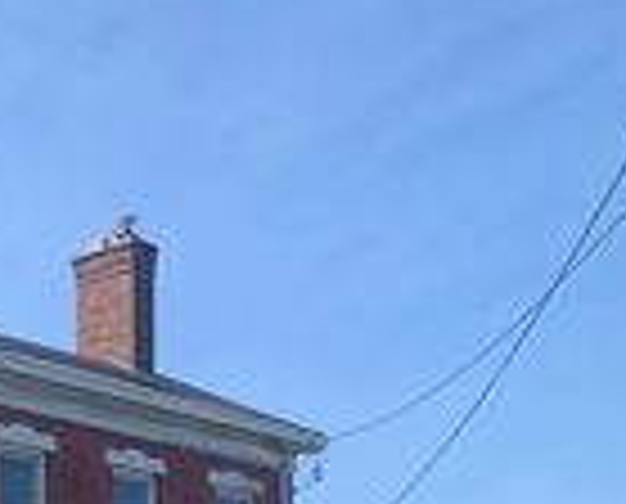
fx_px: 1691
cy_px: 601
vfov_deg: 16.3
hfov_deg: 20.1
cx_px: -59
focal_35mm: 91
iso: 25
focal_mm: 4.25
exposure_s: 1/1880
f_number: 1.8
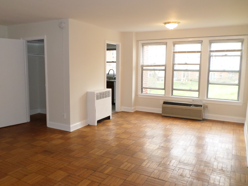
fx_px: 208
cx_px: 110
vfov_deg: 48.2
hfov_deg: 61.5
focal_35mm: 29
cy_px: 91
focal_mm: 4.5
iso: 200
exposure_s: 1/30
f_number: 2.5
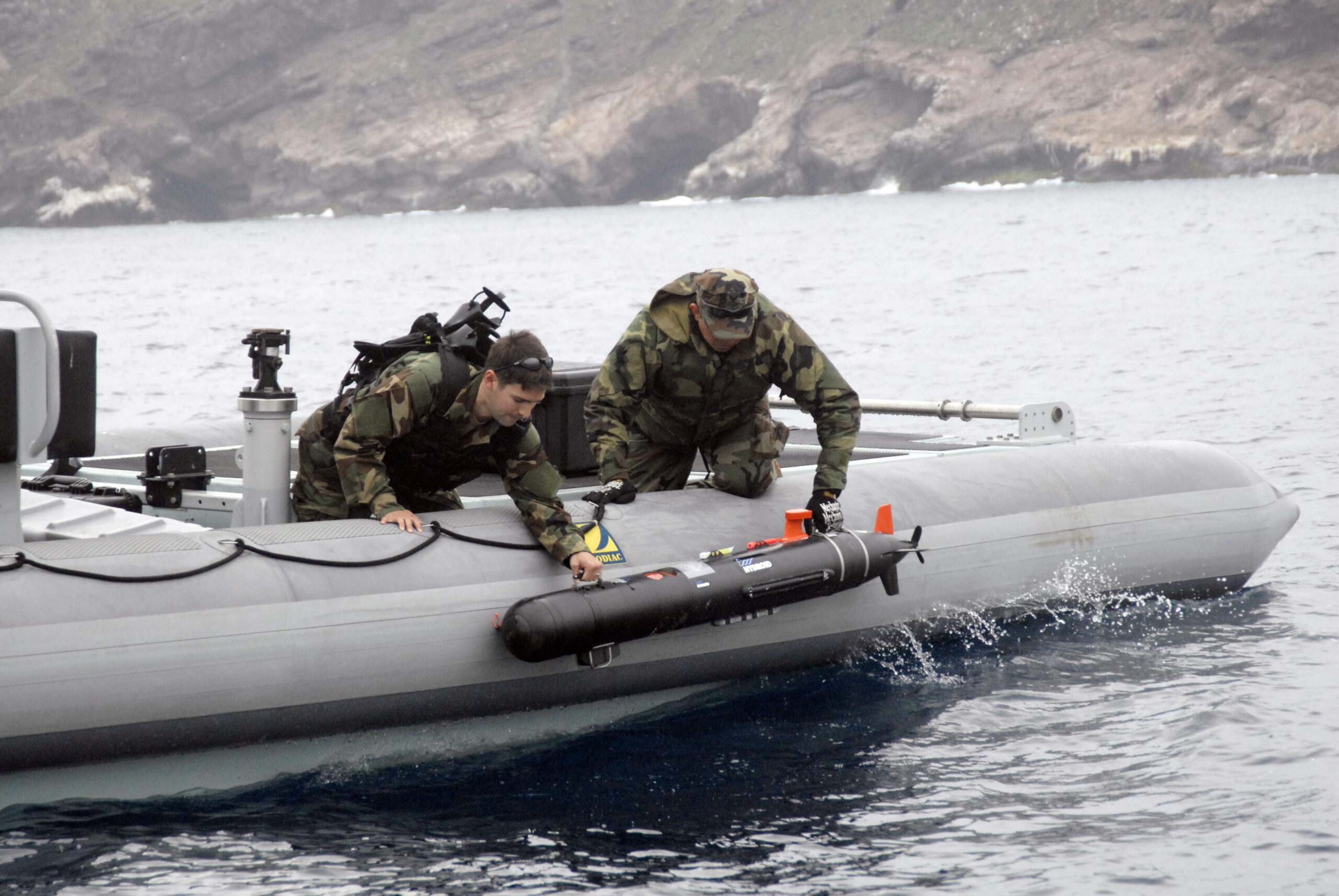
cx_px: 670
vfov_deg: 9.2
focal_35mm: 150
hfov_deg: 13.7
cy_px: 448
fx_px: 5586
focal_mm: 100
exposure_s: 1/500
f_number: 5.6
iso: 640
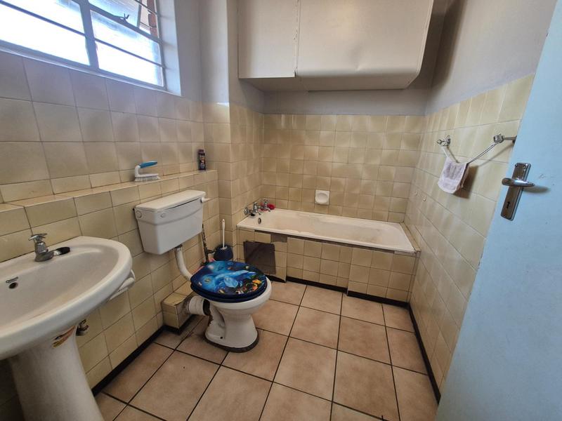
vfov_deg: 89.9
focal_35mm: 13
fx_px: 211
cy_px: 210
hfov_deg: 106.2
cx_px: 281
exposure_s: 1/50
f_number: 2.2
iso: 160
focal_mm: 2.2
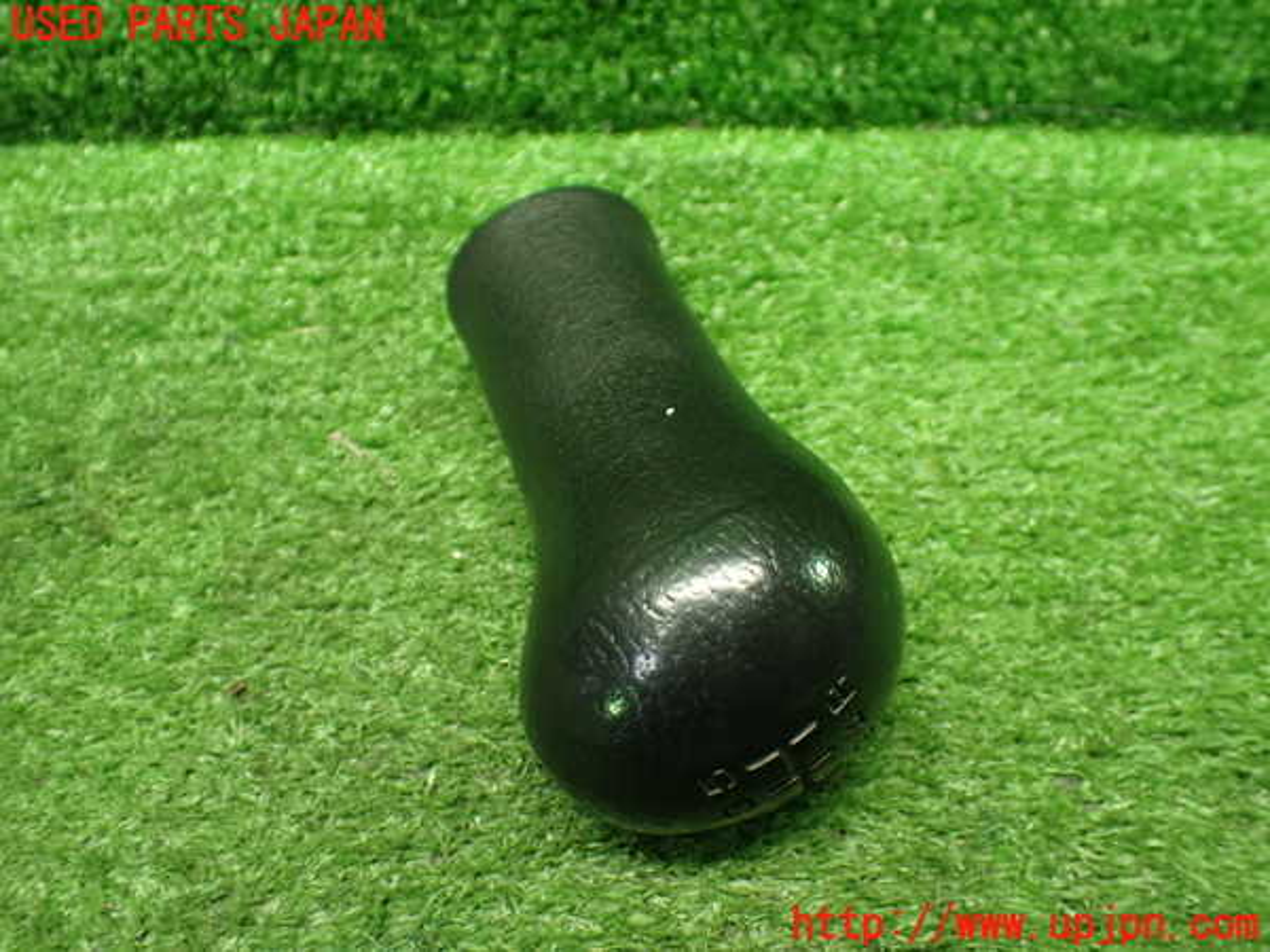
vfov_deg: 44.2
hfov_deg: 56.8
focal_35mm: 32
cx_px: 635
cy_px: 476
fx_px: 1174
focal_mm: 5.79
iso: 800
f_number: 2.4
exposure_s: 1/60
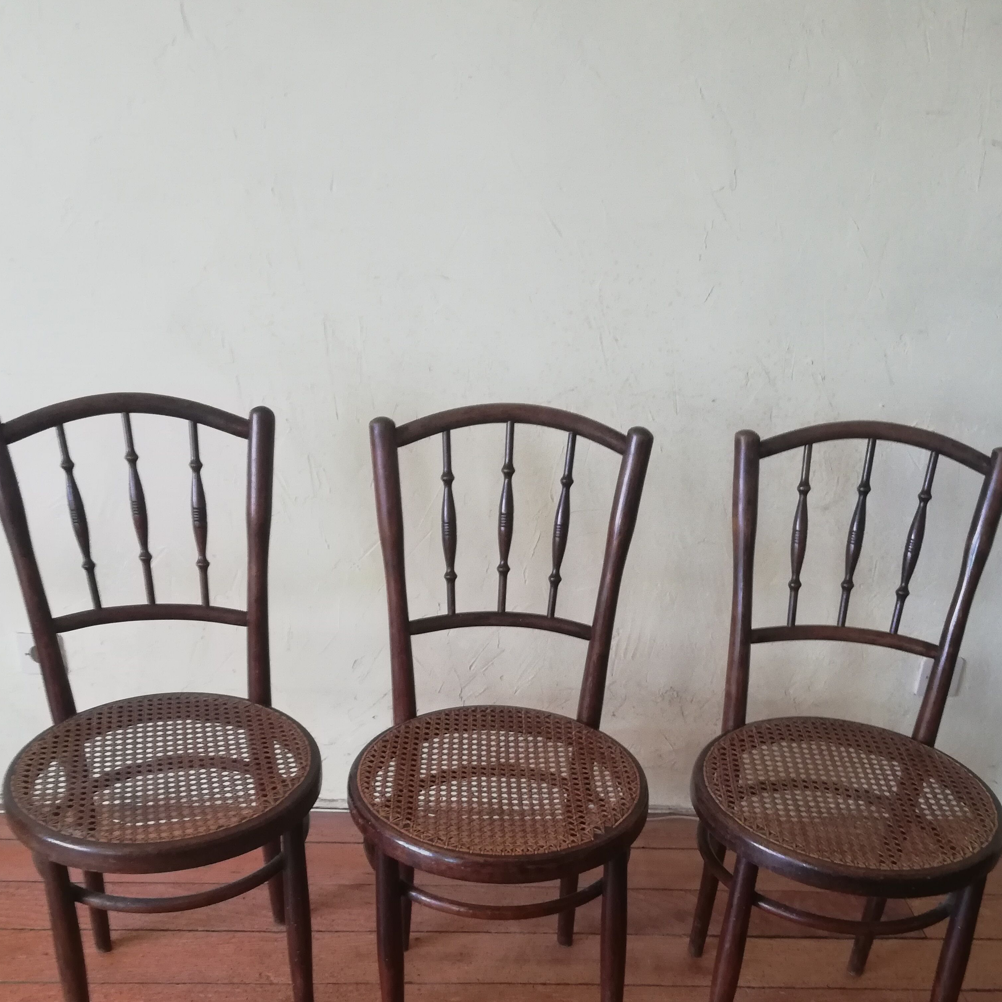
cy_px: 749
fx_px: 1146
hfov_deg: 47.2
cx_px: 488
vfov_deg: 45.6
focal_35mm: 35
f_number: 2.2
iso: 320
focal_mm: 3.81
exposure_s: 1/25
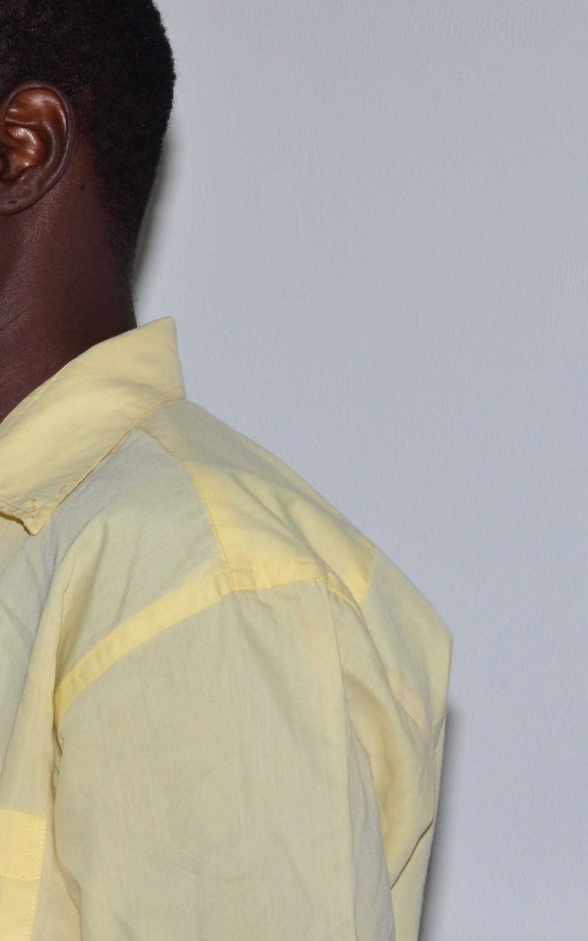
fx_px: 6358
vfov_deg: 8.5
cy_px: 450
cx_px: -192
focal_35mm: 248
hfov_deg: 5.3
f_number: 19
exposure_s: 1/125
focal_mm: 82
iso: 1000
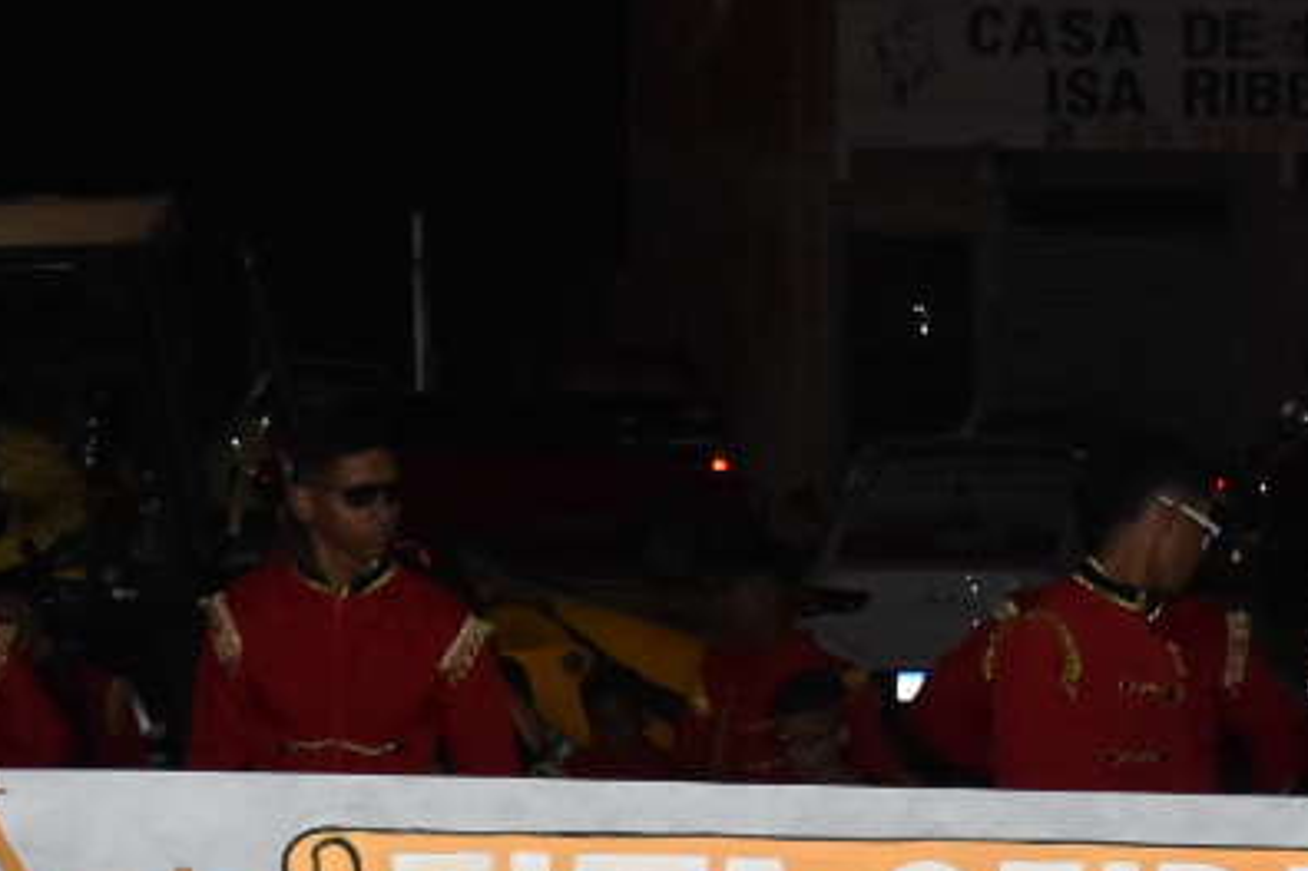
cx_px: 1073
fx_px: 5811
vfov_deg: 8.4
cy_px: 1199
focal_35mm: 160
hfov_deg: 12.8
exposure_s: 1/100
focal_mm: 26
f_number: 4.5
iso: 1250
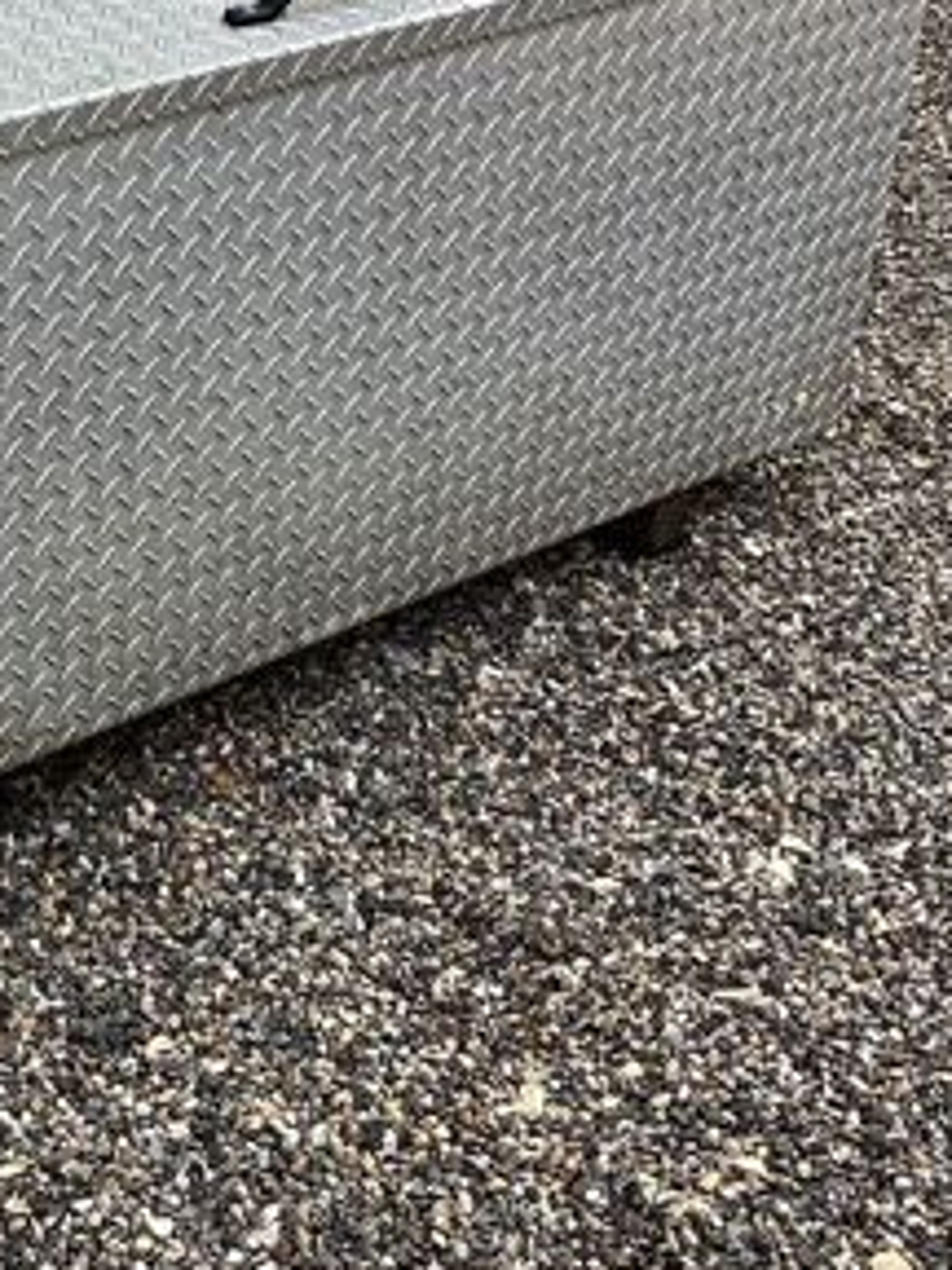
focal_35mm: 69
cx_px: 88
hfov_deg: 20.8
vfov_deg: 28.1
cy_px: 467
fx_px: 2530
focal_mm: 3.3
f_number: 2.4
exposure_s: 1/171
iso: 25
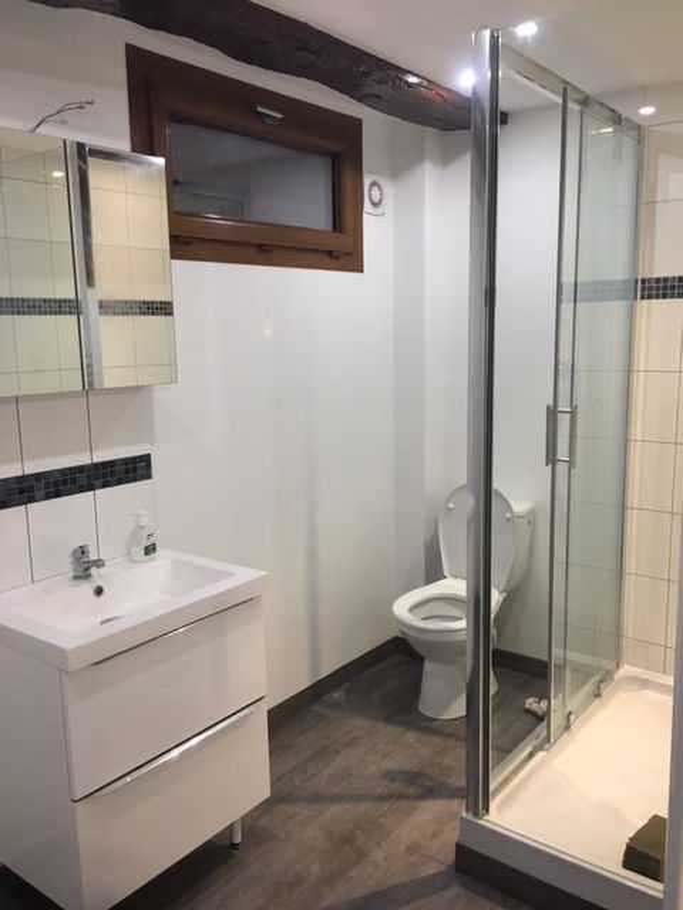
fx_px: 763
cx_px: 342
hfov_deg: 48.2
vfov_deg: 61.7
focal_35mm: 29
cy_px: 455
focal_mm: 4.15
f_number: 2.2
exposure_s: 1/33
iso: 125
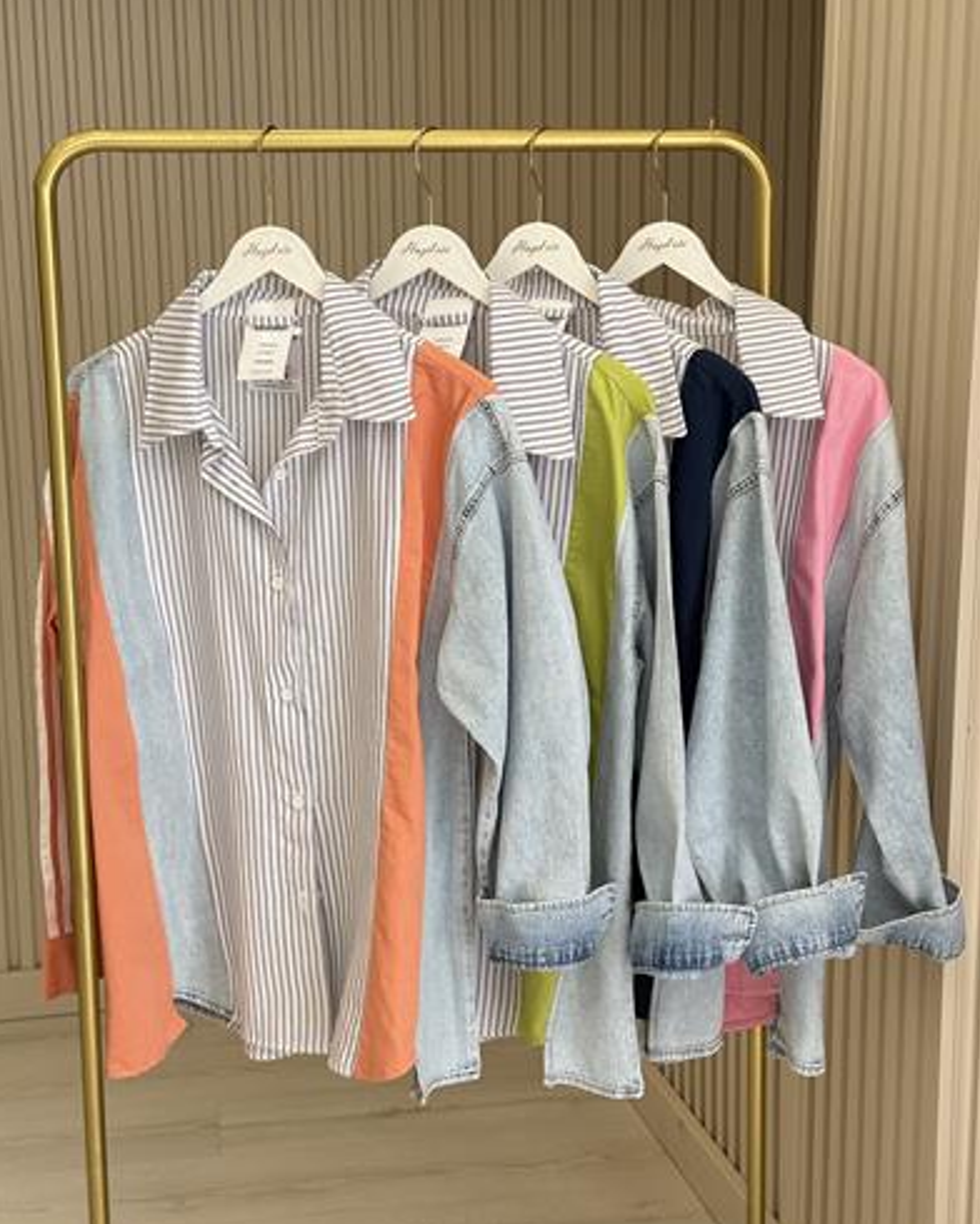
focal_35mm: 51
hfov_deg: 29.7
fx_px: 1849
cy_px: 646
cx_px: 485
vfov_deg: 36.6
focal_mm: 6.76
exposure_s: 1/407
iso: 64
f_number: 1.78
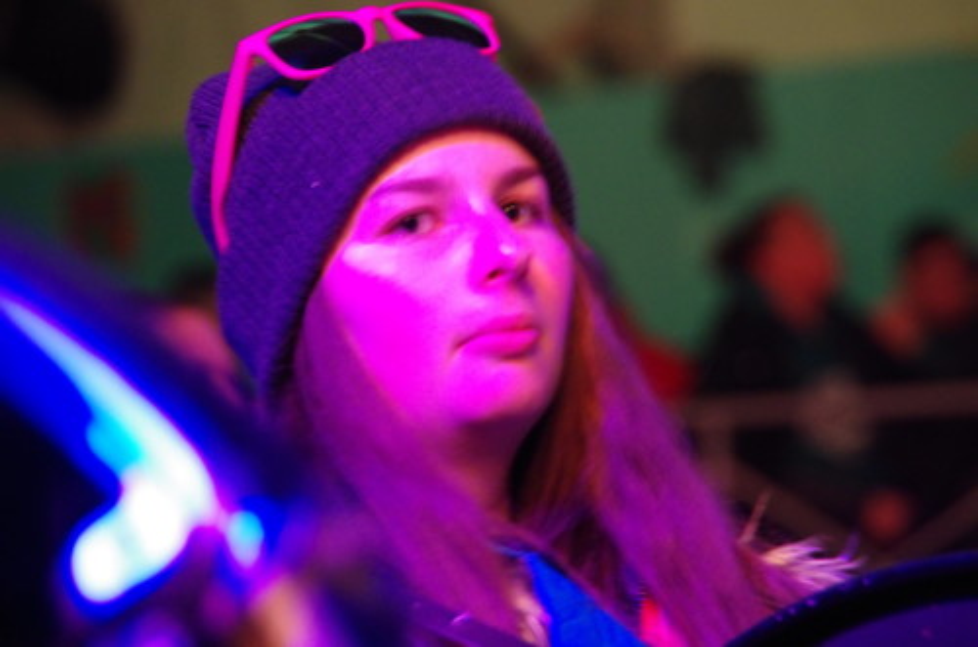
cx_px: 489
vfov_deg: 4.6
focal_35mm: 300
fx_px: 8132
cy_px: 324
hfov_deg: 6.9
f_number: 6.3
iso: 3200
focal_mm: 200
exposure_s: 1/13
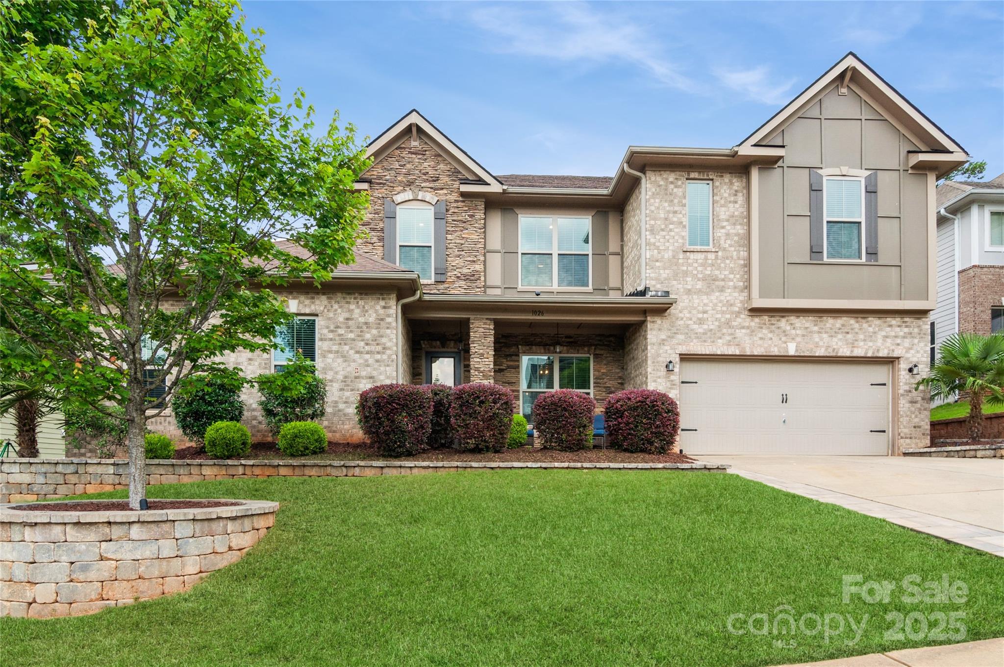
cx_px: 502
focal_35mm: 20
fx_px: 543
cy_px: 334
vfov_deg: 63.1
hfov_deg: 85.5
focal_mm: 13
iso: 200
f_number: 8
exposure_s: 1/125
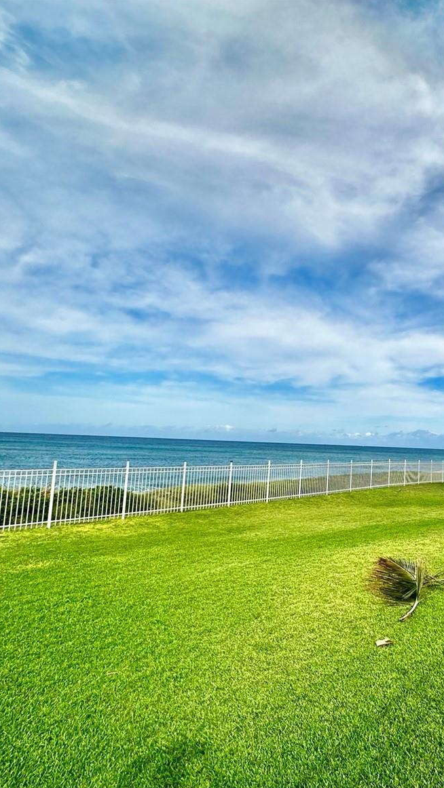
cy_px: 406
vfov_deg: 83.8
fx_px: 439
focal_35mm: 21
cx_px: 377
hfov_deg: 49.3
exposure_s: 1/3205
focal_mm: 2.22
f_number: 2.2
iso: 50
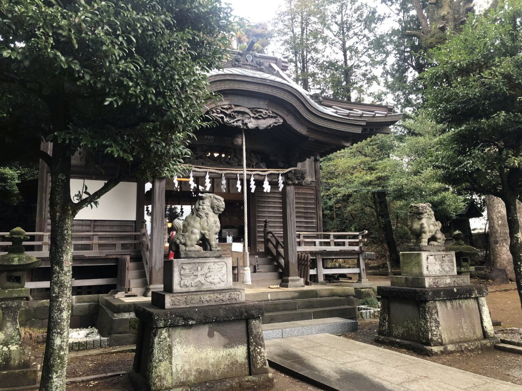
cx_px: 261
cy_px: 196
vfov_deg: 49.7
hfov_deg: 63.4
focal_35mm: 28
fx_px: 422
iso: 25
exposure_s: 1/30
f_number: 1.8
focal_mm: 4
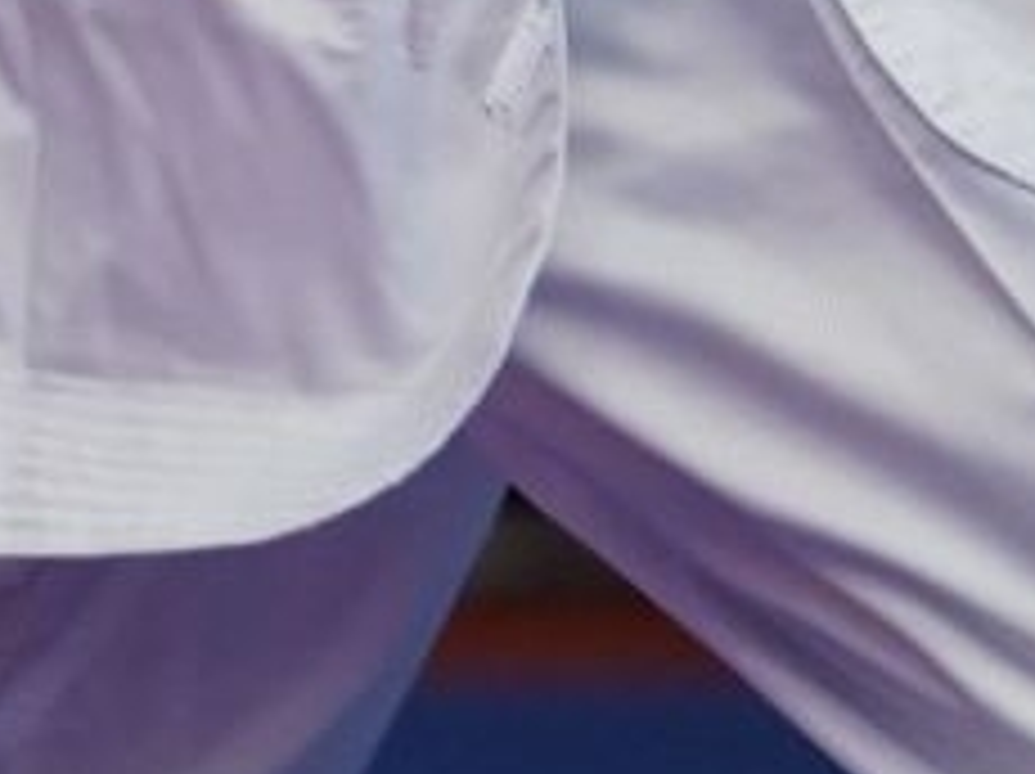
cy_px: -1467
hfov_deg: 1.9
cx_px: 2052
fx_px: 31063
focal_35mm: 1040
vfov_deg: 1.4
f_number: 2.8
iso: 2000
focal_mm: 138
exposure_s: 1/1000
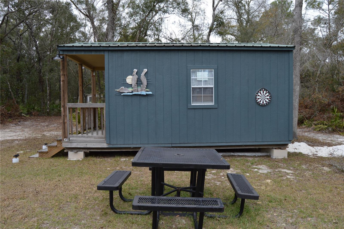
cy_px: 114
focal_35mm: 27
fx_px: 258
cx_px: 172
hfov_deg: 67.4
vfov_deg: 47.8
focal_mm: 18
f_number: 5.6
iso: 140
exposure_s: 1/125
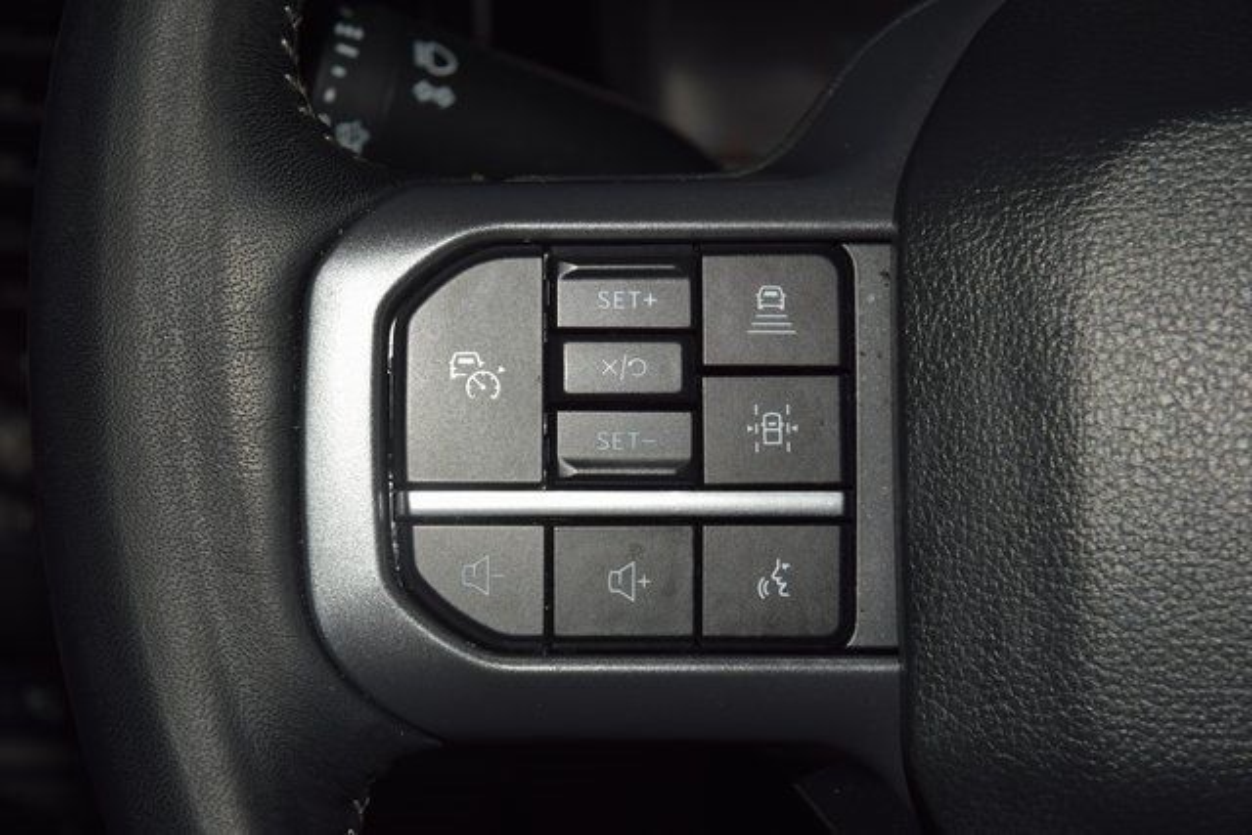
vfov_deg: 13.0
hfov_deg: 19.5
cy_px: 418
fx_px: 3652
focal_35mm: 105
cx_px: 626
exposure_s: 1/125
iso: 100
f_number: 8
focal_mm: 70
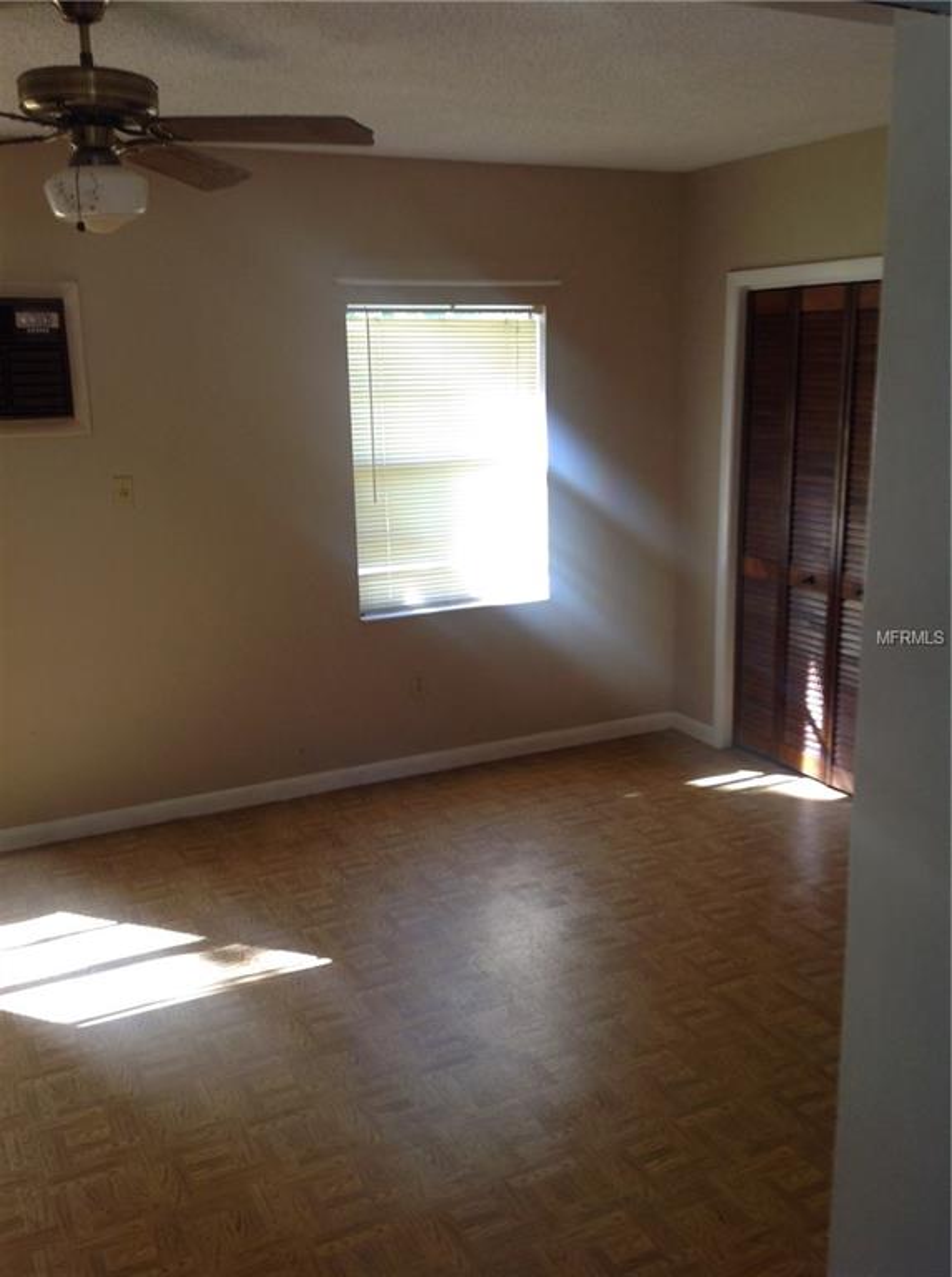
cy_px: 638
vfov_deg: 52.7
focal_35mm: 35
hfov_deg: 40.6
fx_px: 1288
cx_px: 476
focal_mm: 4.28
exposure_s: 1/20
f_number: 2.4
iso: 50
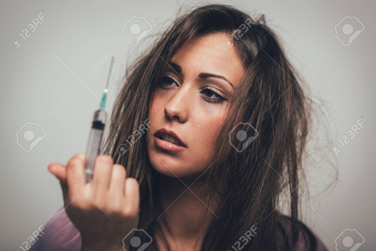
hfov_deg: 23.9
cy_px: 126
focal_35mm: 85
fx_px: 888
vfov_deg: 16.1
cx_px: 188
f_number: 2.5
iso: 100
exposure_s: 1/125
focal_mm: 85
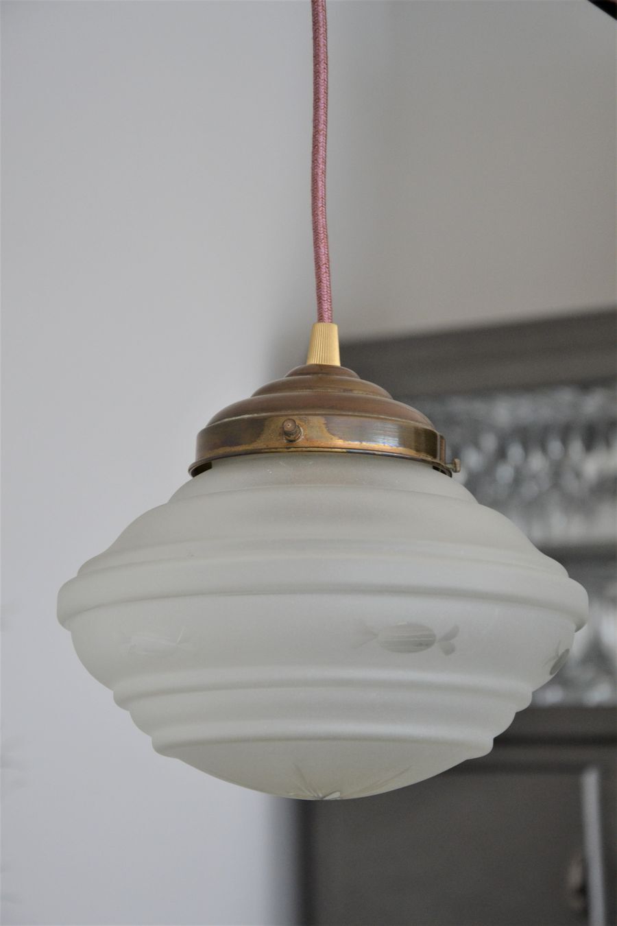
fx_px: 2545
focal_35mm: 99
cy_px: 463
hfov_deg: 13.8
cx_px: 308
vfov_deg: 20.6
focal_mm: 66
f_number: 5.3
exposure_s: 1/125
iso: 900
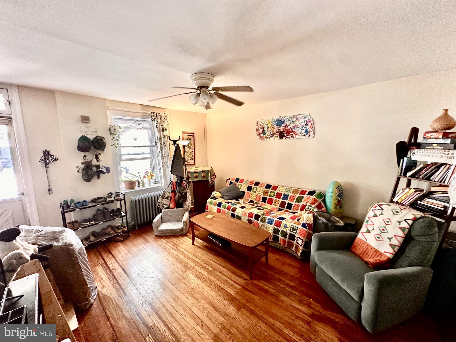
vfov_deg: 85.7
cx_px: 228
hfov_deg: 102.1
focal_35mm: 14
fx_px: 184
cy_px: 171
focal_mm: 2.22
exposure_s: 1/60
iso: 320
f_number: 2.2
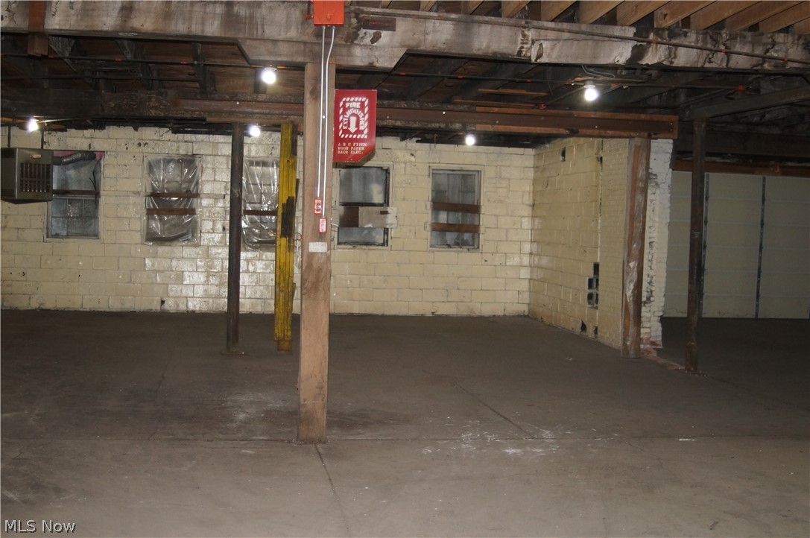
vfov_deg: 31.8
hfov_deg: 46.4
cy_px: 269
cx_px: 405
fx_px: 944
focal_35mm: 42
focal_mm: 28
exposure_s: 1/60
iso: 800
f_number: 4
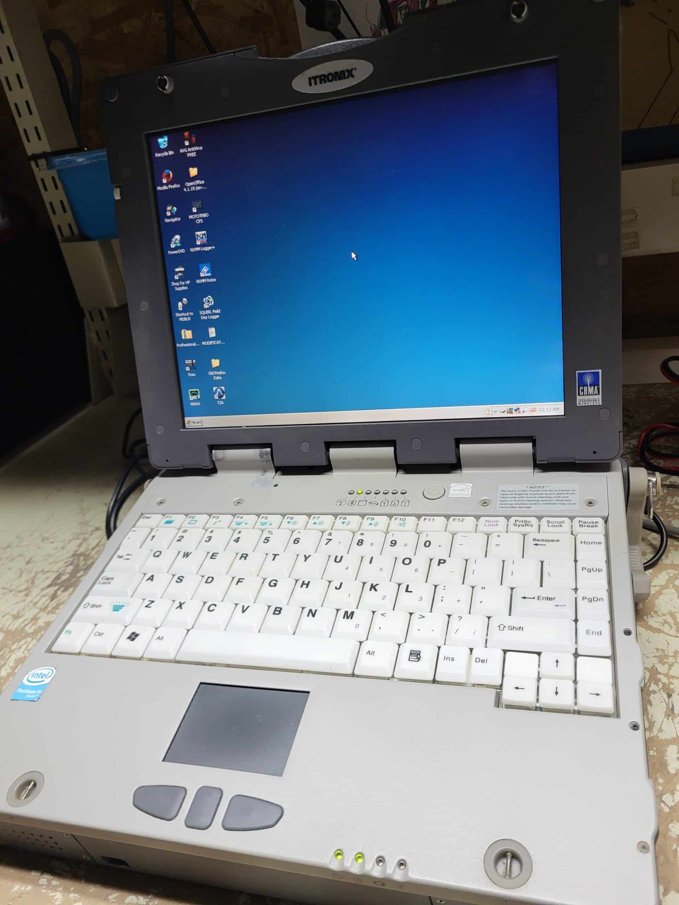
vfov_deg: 67.3
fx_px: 680
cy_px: 452
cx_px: 340
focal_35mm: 26
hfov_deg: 53.1
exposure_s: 1/120
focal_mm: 5.4
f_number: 1.8
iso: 160
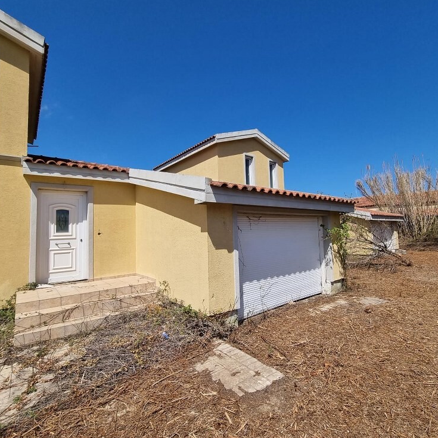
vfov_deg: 87.4
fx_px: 229
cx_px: 232
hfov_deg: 87.3
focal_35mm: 16
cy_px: 216
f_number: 2.2
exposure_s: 1/2856
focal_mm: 2.2
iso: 50
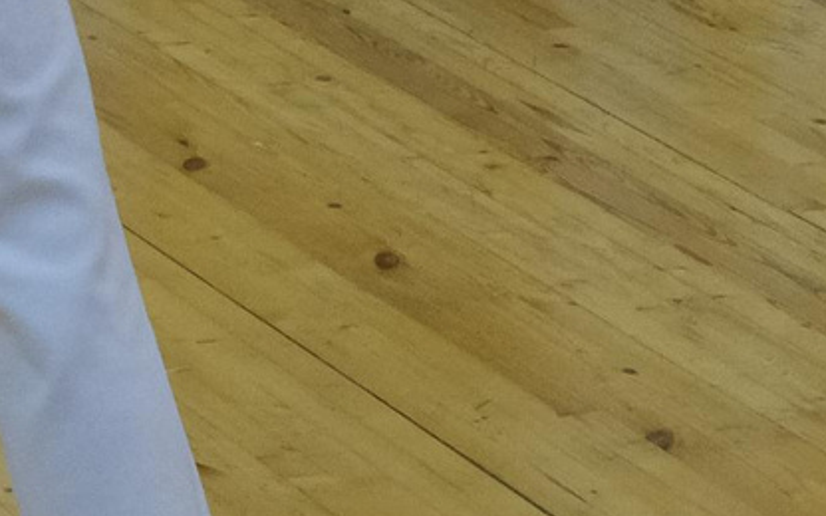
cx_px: -4
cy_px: -156
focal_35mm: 270
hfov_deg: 7.7
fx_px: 6078
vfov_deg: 4.8
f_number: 4.5
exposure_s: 1/320
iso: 2500
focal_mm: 28.8
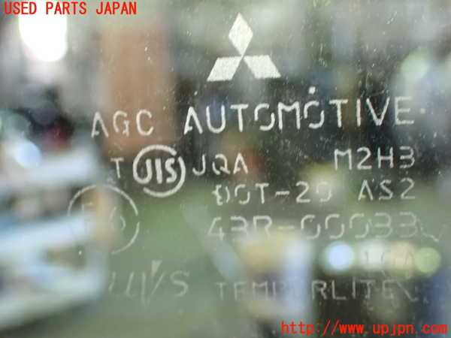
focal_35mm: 58
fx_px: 756
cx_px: 226
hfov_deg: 33.2
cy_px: 169
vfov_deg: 25.2
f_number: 3.5
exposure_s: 1/50
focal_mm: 10.35
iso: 1600
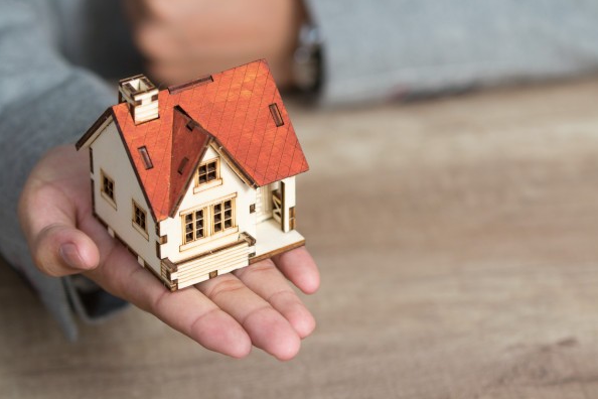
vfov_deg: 12.9
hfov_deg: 19.3
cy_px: 200
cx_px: 301
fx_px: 1761
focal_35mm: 106
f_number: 3.5
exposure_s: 1/80
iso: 100
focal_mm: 70
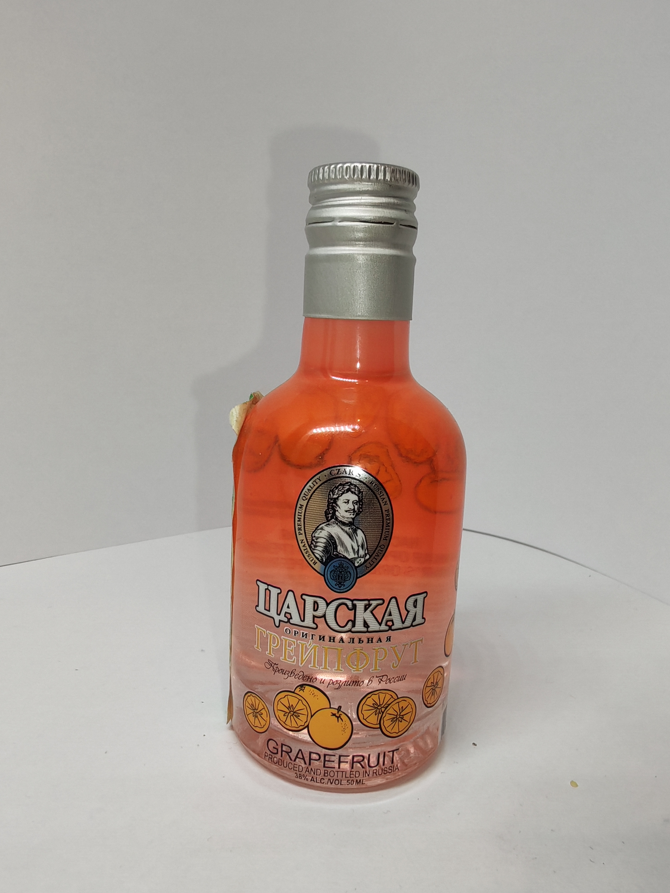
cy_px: 446
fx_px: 697
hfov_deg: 51.4
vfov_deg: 65.3
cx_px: 335
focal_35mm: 27
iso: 64
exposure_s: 1/100
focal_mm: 1.96
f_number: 2.2
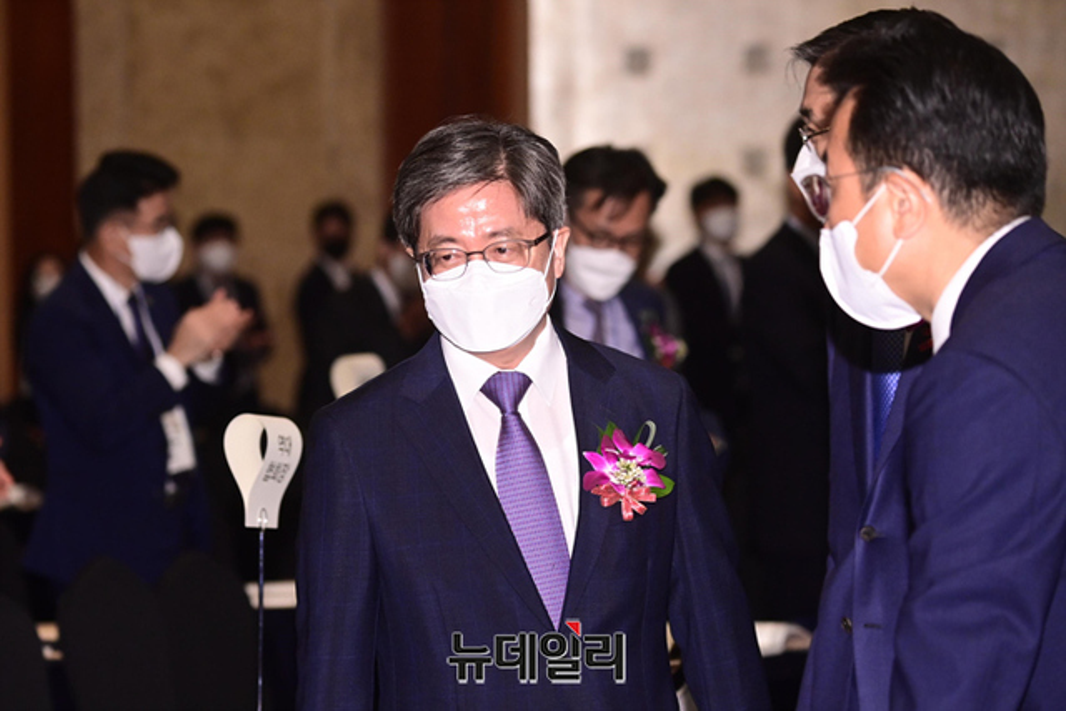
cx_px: 533
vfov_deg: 8.9
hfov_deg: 13.2
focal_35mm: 155
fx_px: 4590
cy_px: 356
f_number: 5
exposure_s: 1/250
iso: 4000
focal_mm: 155
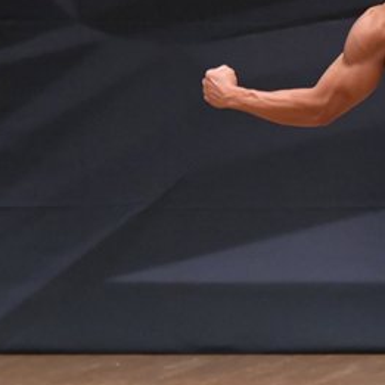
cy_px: 186
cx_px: 464
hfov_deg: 2.4
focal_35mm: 720
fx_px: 9060
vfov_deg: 2.4
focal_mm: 190
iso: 6400
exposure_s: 1/400
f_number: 5.6
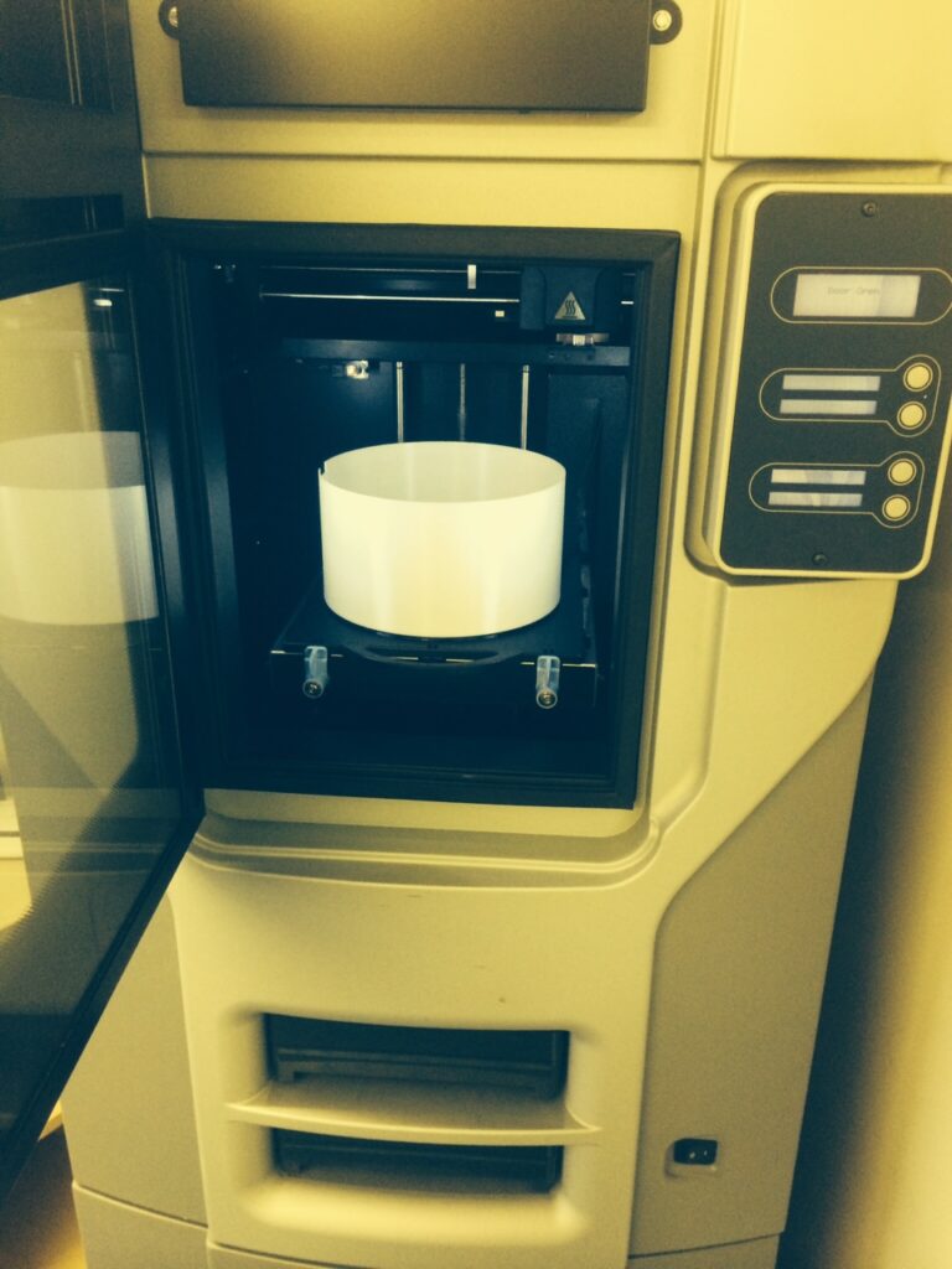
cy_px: 634
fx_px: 1100
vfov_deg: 60.0
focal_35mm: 30
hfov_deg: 46.8
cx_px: 476
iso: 320
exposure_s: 1/25
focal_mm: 4.12
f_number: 2.2
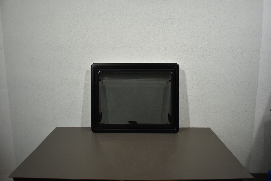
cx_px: 136
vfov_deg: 41.7
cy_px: 90
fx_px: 237
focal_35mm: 32
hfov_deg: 59.5
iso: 500
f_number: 3.8
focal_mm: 21
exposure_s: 1/250
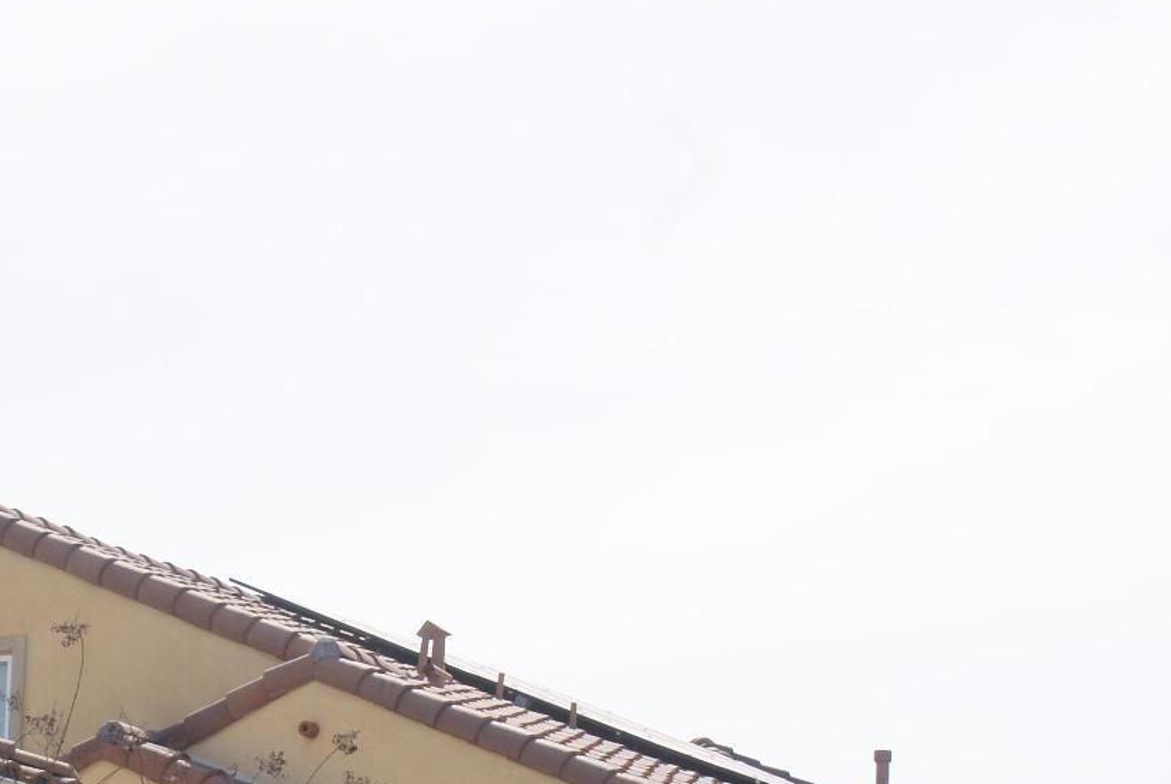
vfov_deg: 8.8
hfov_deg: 13.2
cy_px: 924
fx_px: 5015
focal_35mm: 154
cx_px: 172
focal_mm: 40
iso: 200
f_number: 13
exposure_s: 1/200
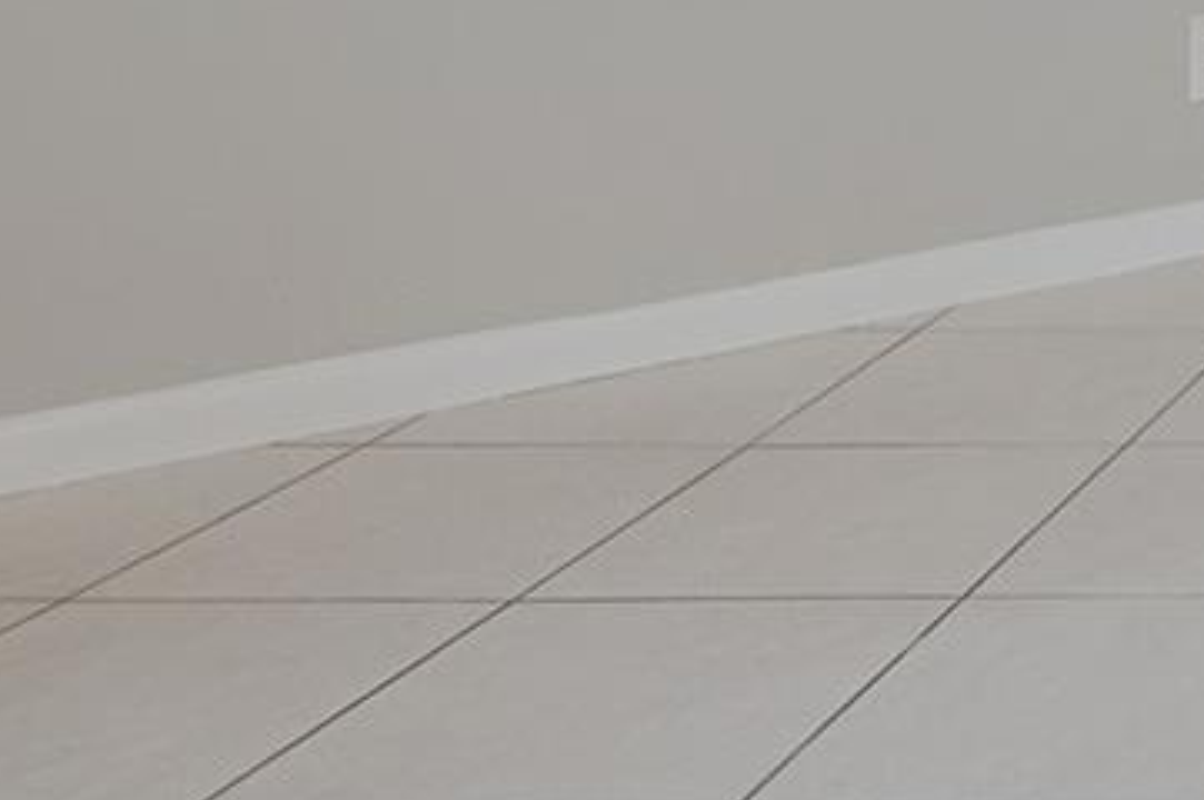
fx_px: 2372
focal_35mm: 71
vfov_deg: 17.2
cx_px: 2054
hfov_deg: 21.2
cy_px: -427
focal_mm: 16
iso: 800
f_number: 8
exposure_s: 1/60
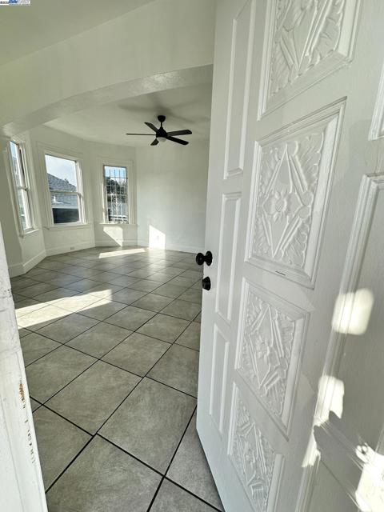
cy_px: 256
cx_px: 192
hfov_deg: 85.7
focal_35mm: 14
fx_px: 207
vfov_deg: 102.1
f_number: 2.2
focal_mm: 2.22
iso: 40
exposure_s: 1/421
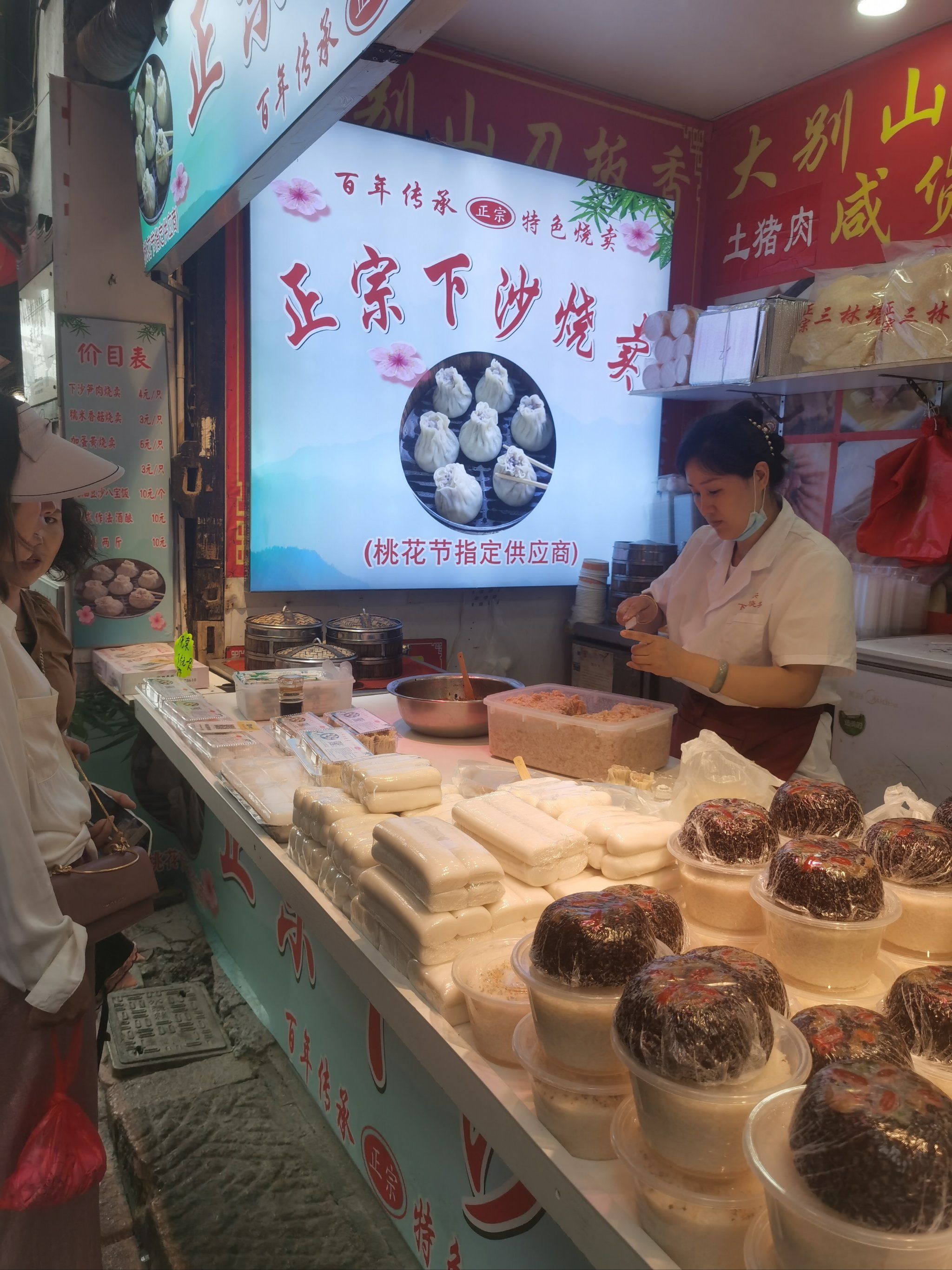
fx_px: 990
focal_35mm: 27
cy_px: 635
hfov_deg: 51.4
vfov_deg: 65.3
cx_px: 476
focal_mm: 5.56
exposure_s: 1/455
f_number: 1.6
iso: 50
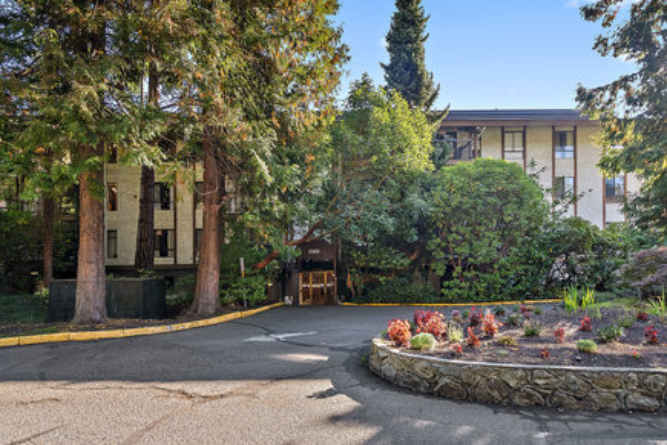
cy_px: 222
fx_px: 296
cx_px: 334
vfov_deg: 73.7
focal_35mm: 16
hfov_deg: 96.7
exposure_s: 1/20
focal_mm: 16
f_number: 5.6
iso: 400
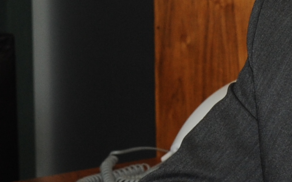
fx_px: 2404
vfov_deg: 4.3
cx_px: 18
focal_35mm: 302
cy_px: -50
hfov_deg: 6.9
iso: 640
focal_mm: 45
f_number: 5.6
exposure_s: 1/80
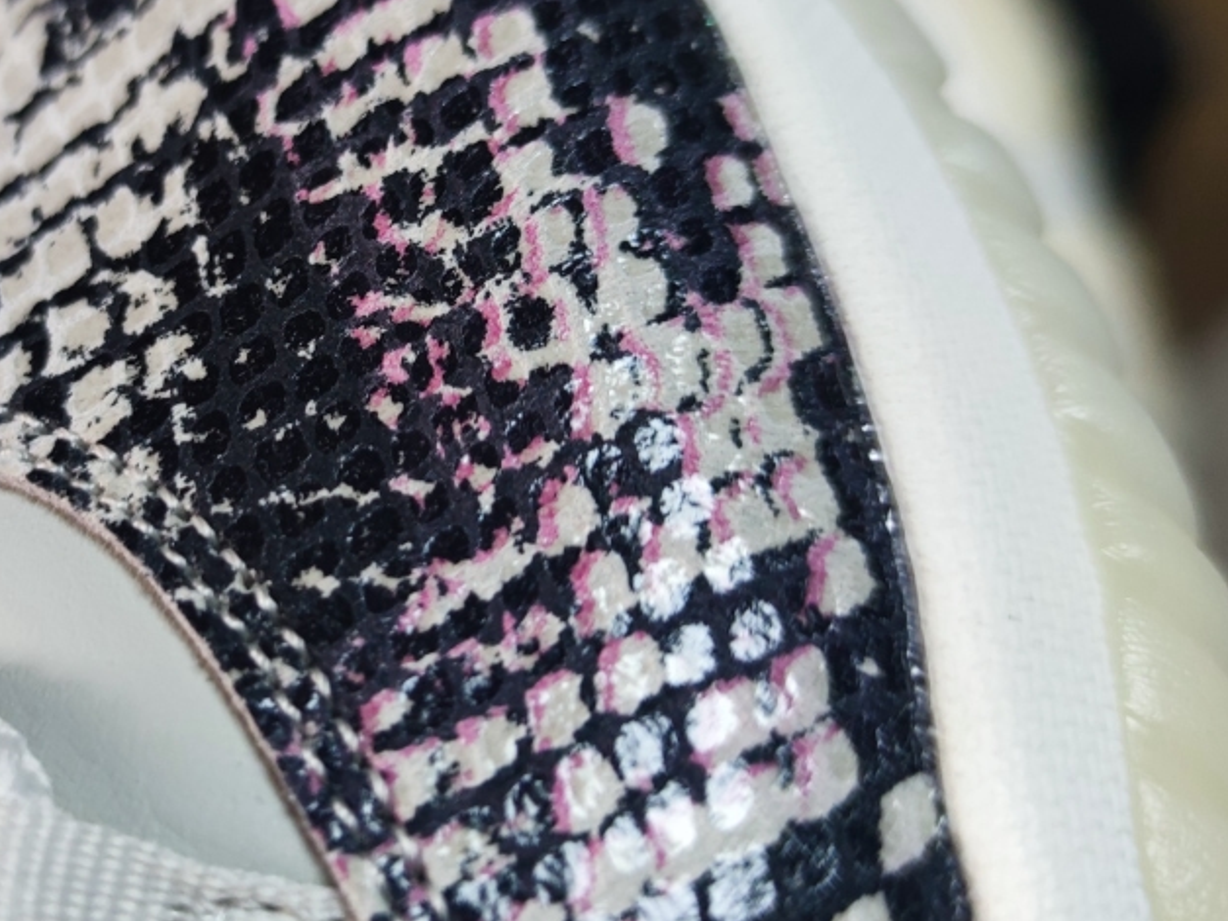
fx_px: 1738
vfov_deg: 29.6
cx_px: 300
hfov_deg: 37.9
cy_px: 368
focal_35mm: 49
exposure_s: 1/100
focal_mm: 6.72
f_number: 1.69
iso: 176
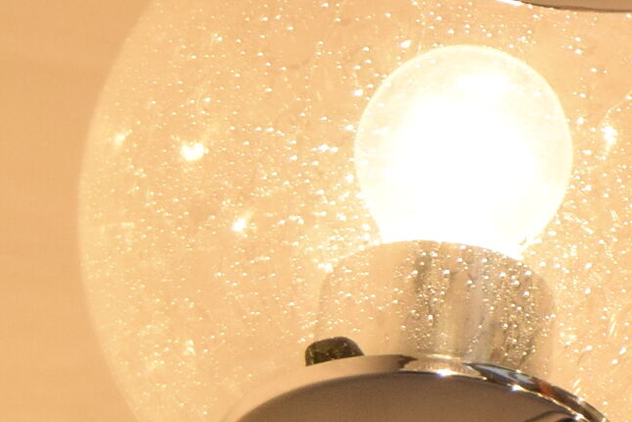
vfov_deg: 5.2
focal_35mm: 265
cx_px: 1310
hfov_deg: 7.4
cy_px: -2
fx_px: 4654
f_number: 6.3
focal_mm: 38
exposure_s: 1/160
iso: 1600
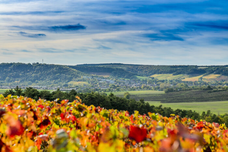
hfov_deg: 19.5
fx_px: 665
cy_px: 76
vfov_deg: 13.0
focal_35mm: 105
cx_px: 114
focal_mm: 70
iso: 100
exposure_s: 1/320
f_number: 5.6
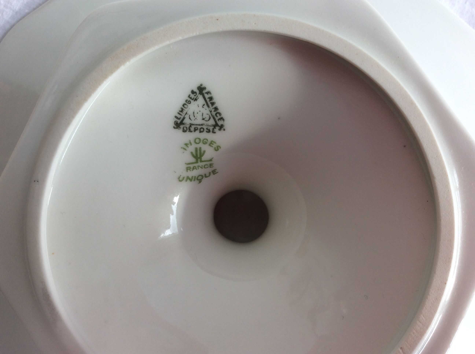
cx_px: 238
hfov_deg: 56.9
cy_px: 177
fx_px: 438
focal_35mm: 32
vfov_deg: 44.1
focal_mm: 3.3
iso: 32
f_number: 2.4
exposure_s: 1/132
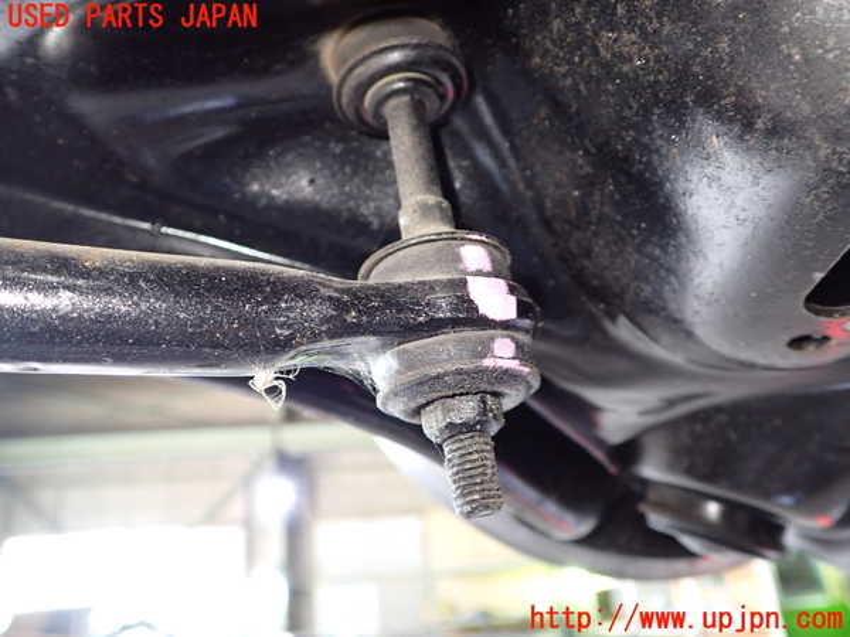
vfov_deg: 46.8
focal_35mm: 30
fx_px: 737
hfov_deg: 60.0
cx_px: 425
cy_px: 318
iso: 500
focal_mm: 5.4
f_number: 2.3
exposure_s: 1/30
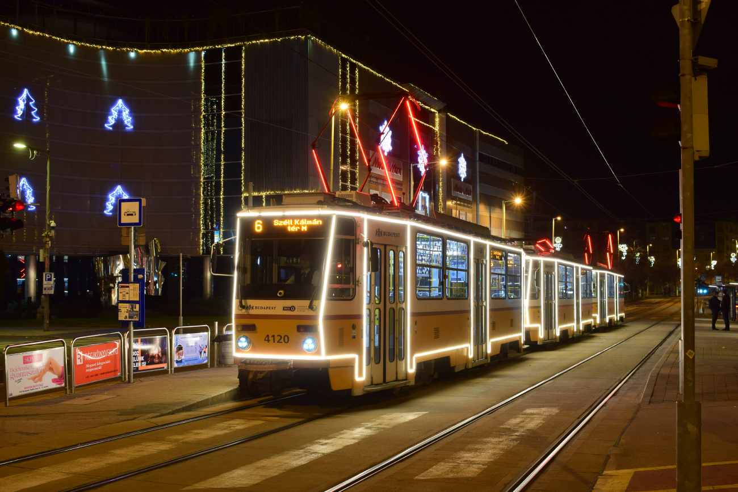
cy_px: 246
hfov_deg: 45.0
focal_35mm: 44
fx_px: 892
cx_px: 369
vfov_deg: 30.9
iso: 200
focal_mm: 29
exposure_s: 1/1.6
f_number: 6.3
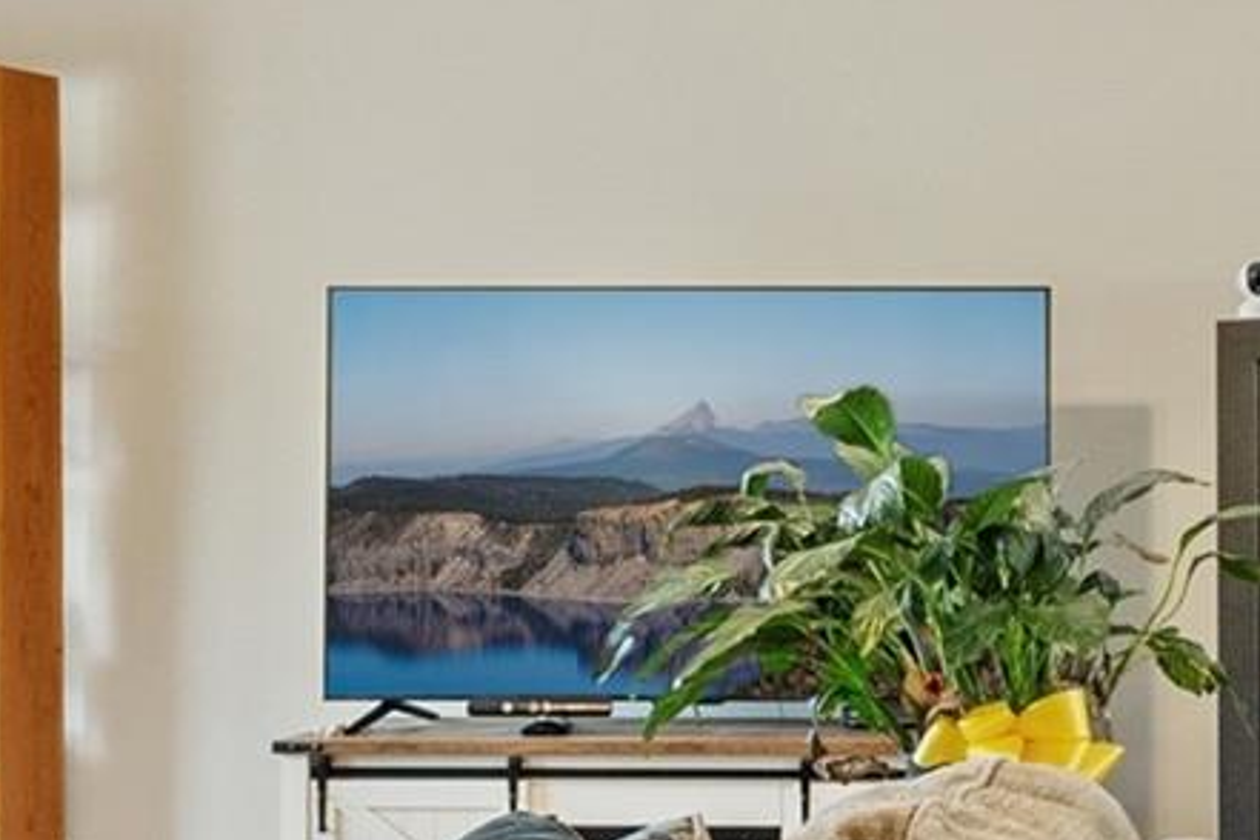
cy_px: 521
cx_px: 1446
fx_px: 2275
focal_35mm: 65
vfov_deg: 20.9
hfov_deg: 27.8
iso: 1600
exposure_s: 1/5
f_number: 9
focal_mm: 14
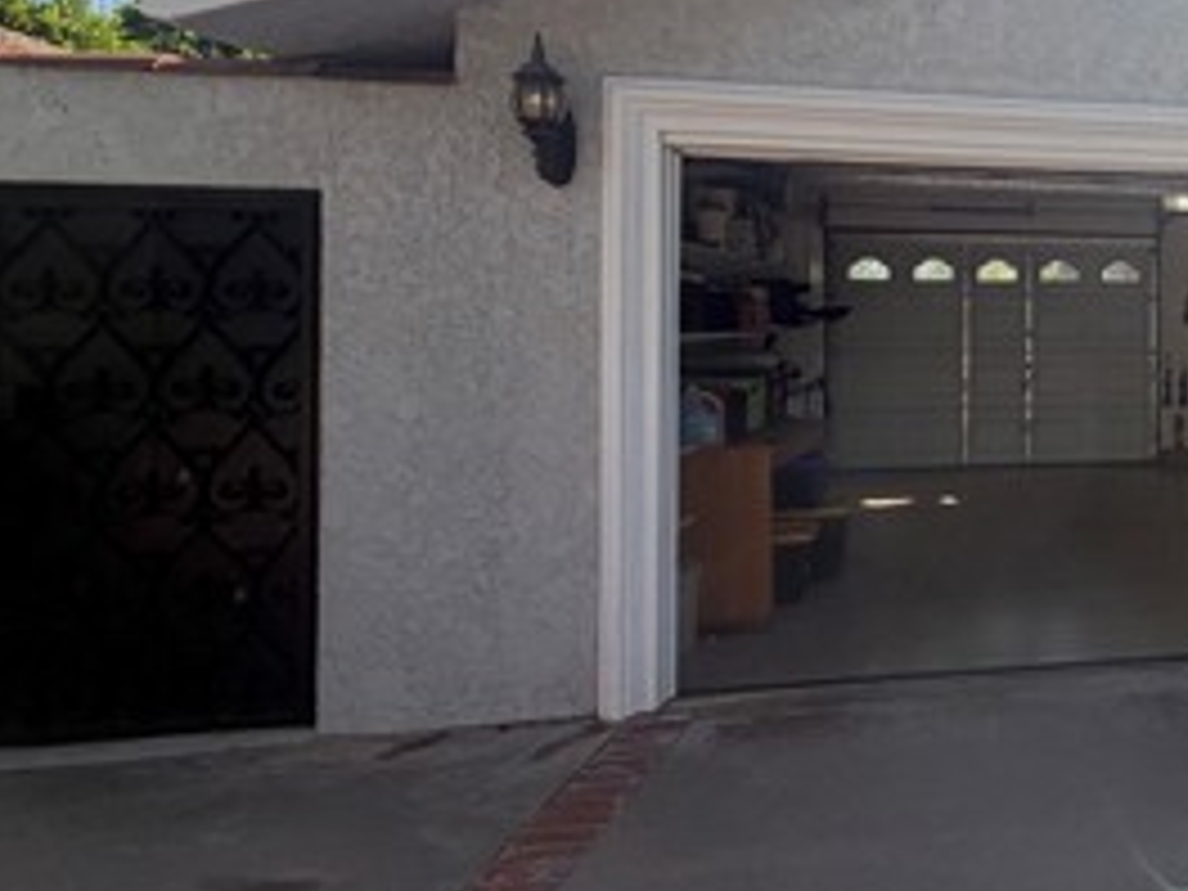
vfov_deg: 41.4
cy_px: 310
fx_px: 1167
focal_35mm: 34
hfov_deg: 42.8
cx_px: 1292
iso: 32
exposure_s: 1/770
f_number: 2.2
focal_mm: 2.22
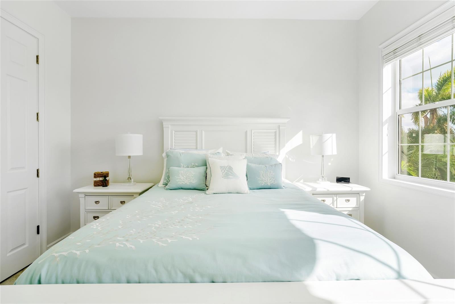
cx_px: 228
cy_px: 152
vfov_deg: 73.8
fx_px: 202
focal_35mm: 16
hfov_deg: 96.7
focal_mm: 16
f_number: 9
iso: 200
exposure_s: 1/30
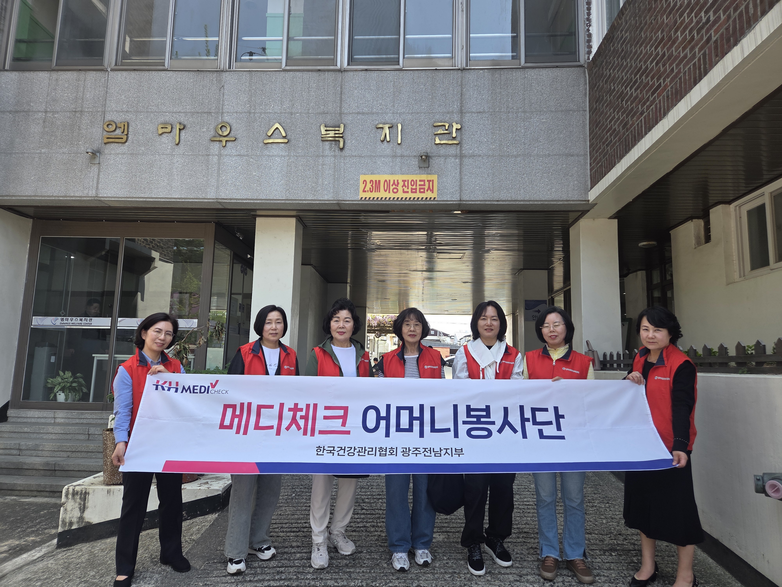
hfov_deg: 73.9
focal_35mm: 23
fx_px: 520
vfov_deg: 58.9
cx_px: 391
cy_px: 294
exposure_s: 1/1058
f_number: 1.8
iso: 80
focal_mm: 5.4
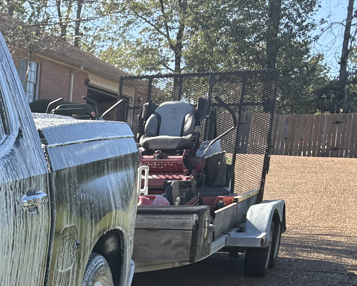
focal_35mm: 87
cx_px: -197
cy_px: 418
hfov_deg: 19.0
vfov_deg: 16.3
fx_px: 919
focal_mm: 5.96
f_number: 1.6
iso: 64
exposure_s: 1/1706
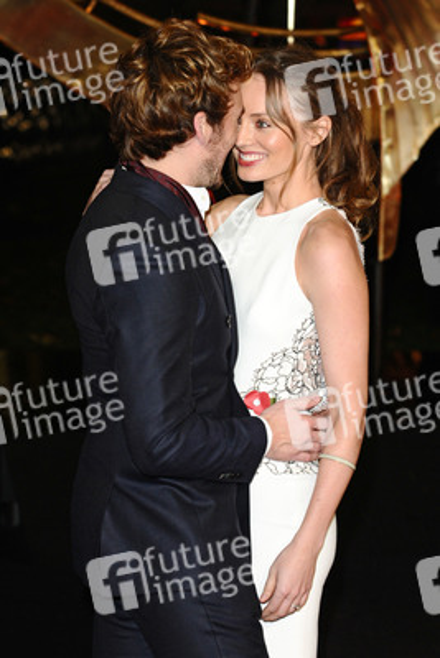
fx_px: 2198
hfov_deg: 11.4
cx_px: 220
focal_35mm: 120
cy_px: 329
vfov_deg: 17.1
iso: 640
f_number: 4.5
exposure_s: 1/200
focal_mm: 80
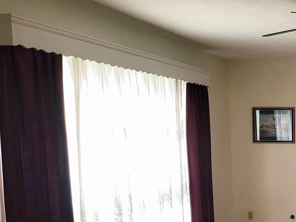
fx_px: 530
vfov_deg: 23.1
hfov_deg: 27.6
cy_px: 198
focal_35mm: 62
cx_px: 352
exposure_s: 1/120
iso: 250
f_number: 1.8
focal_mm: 5.4
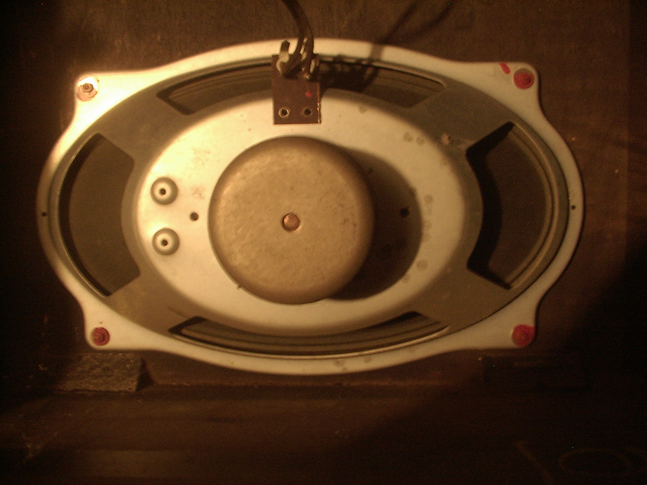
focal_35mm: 37
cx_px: 324
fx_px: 692
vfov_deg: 38.7
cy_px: 242
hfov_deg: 50.1
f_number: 2.9
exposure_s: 1/6
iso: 200
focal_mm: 5.8
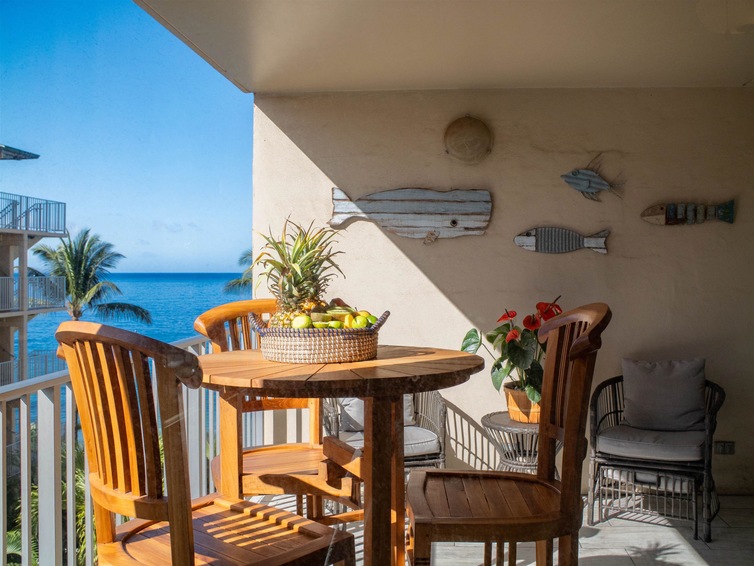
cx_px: 377
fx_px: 784
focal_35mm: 36
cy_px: 283
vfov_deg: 39.7
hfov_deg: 51.3
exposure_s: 1/1000
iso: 400
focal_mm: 18
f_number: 8
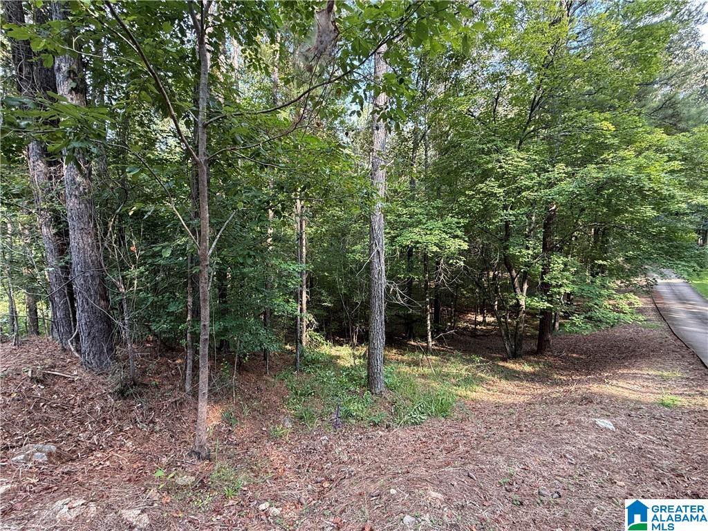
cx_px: 354
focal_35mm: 14
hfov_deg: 102.1
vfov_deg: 85.7
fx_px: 286
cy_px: 266
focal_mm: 2.22
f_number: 2.2
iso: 80
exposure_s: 1/99
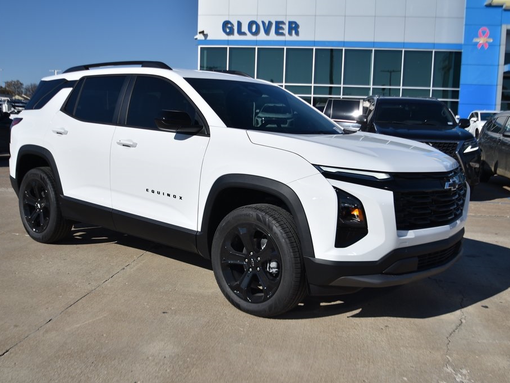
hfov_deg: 47.9
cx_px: 247
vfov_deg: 36.8
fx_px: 575
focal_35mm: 39
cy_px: 192
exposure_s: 1/1600
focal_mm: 24
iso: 100
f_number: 4.5
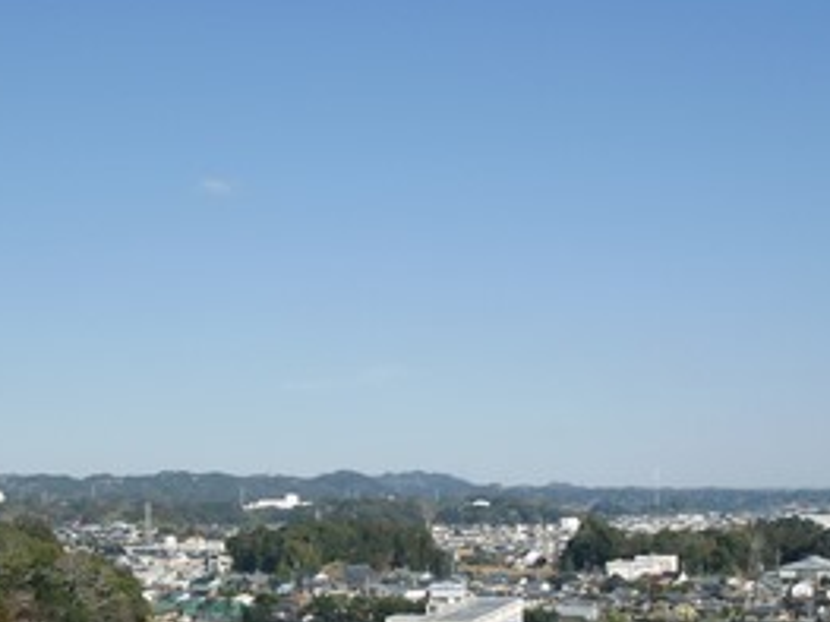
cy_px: 540
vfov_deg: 20.6
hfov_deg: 27.7
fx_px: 1678
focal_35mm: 70
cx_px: 306
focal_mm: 6.3
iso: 80
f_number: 7.8
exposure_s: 1/200
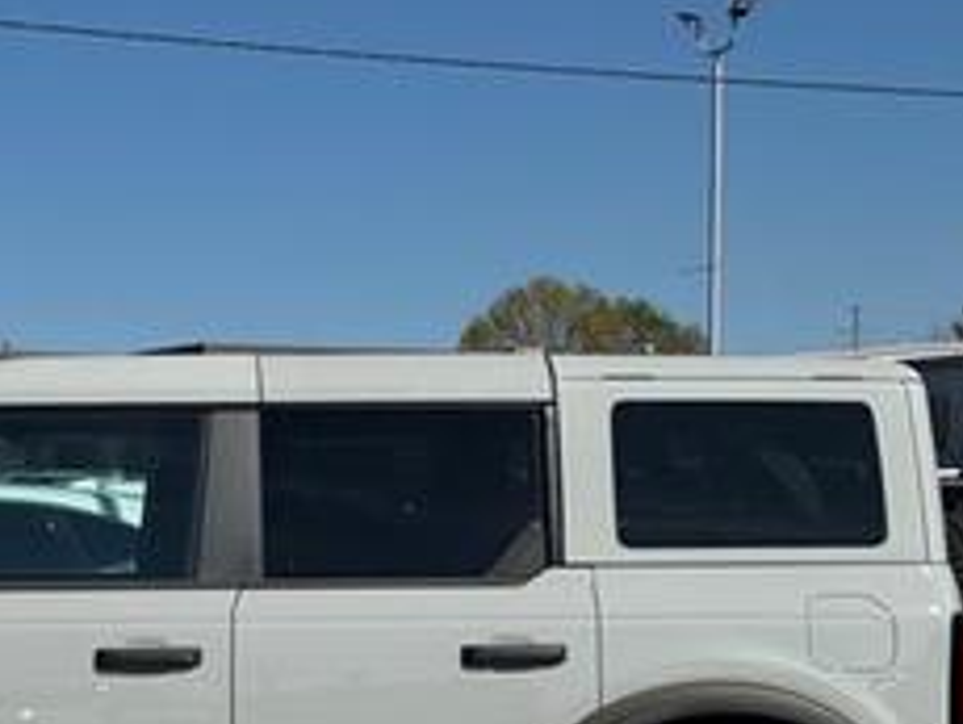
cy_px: 745
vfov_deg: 13.9
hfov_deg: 18.4
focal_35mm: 105
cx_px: 109
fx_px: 2924
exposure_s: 1/7937
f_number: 1.78
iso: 64
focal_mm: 6.76
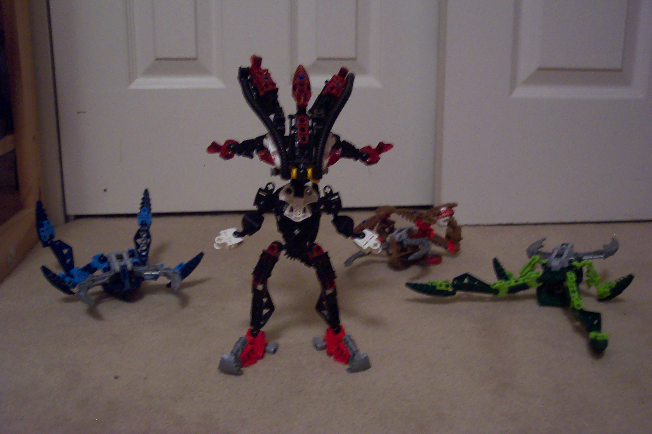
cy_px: 217
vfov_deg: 35.1
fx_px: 688
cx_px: 326
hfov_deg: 50.7
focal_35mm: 38
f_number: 2.8
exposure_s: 1/8
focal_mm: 8
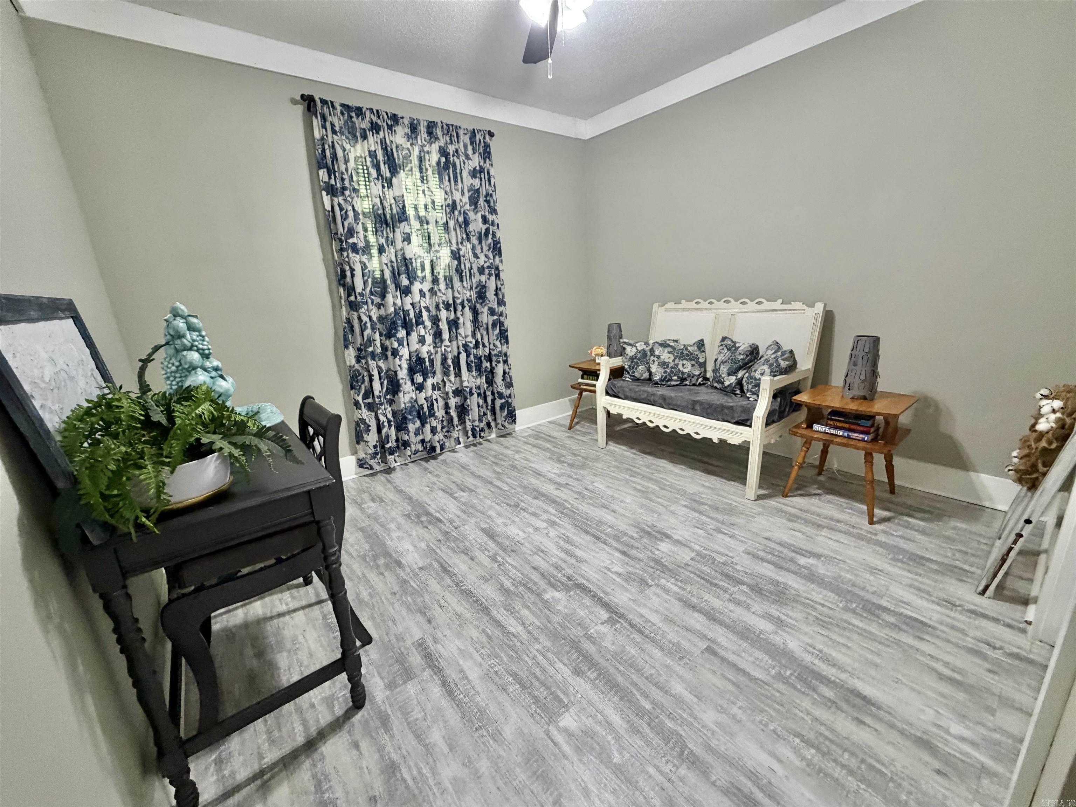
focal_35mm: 14
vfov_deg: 85.7
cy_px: 404
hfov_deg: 102.1
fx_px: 435
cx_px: 538
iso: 320
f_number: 2.2
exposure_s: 1/60
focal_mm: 2.22
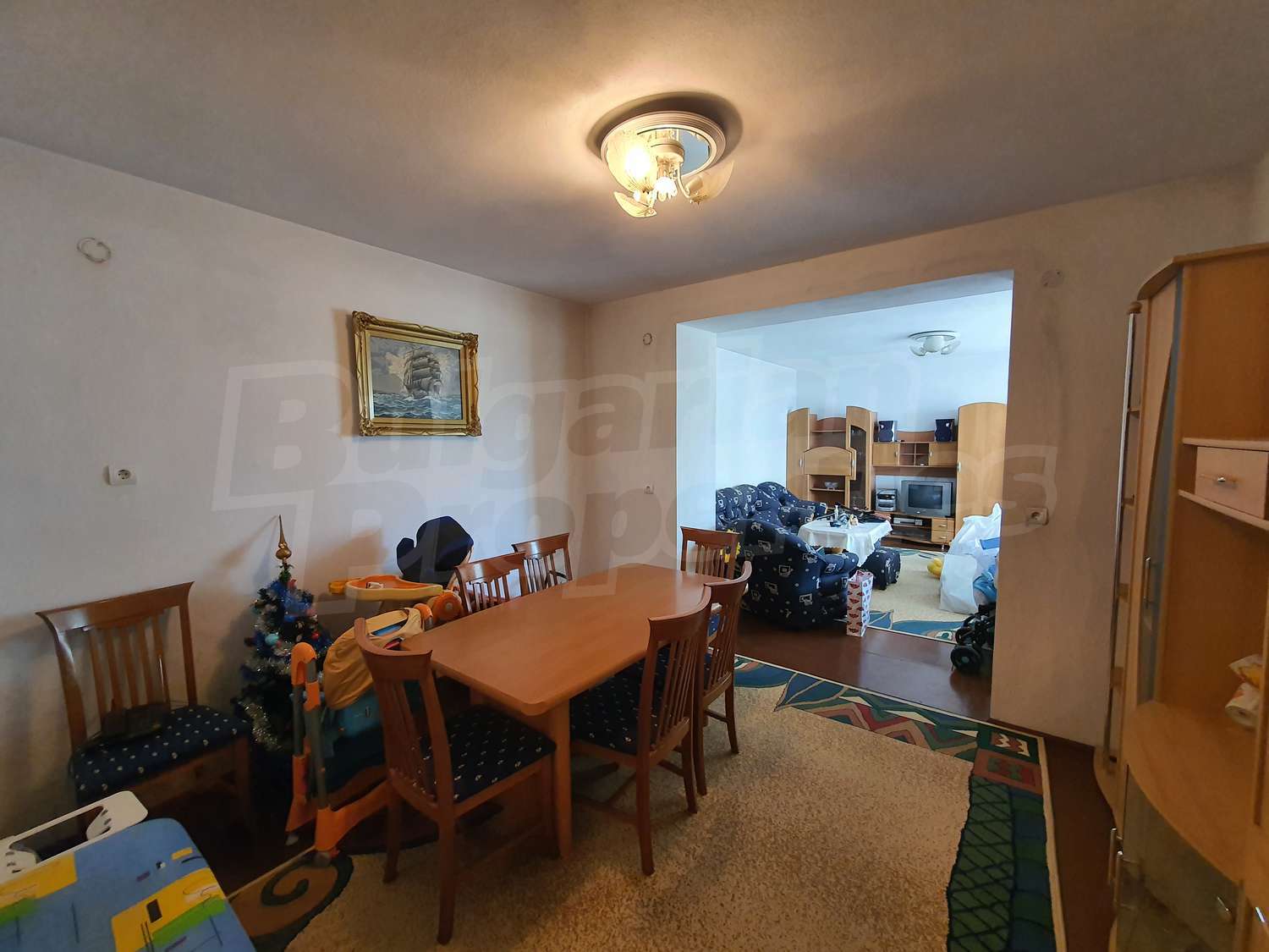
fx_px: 477
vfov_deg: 89.9
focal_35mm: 13
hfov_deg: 106.2
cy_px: 476
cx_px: 634
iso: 320
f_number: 2.2
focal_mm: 1.8
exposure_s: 1/33
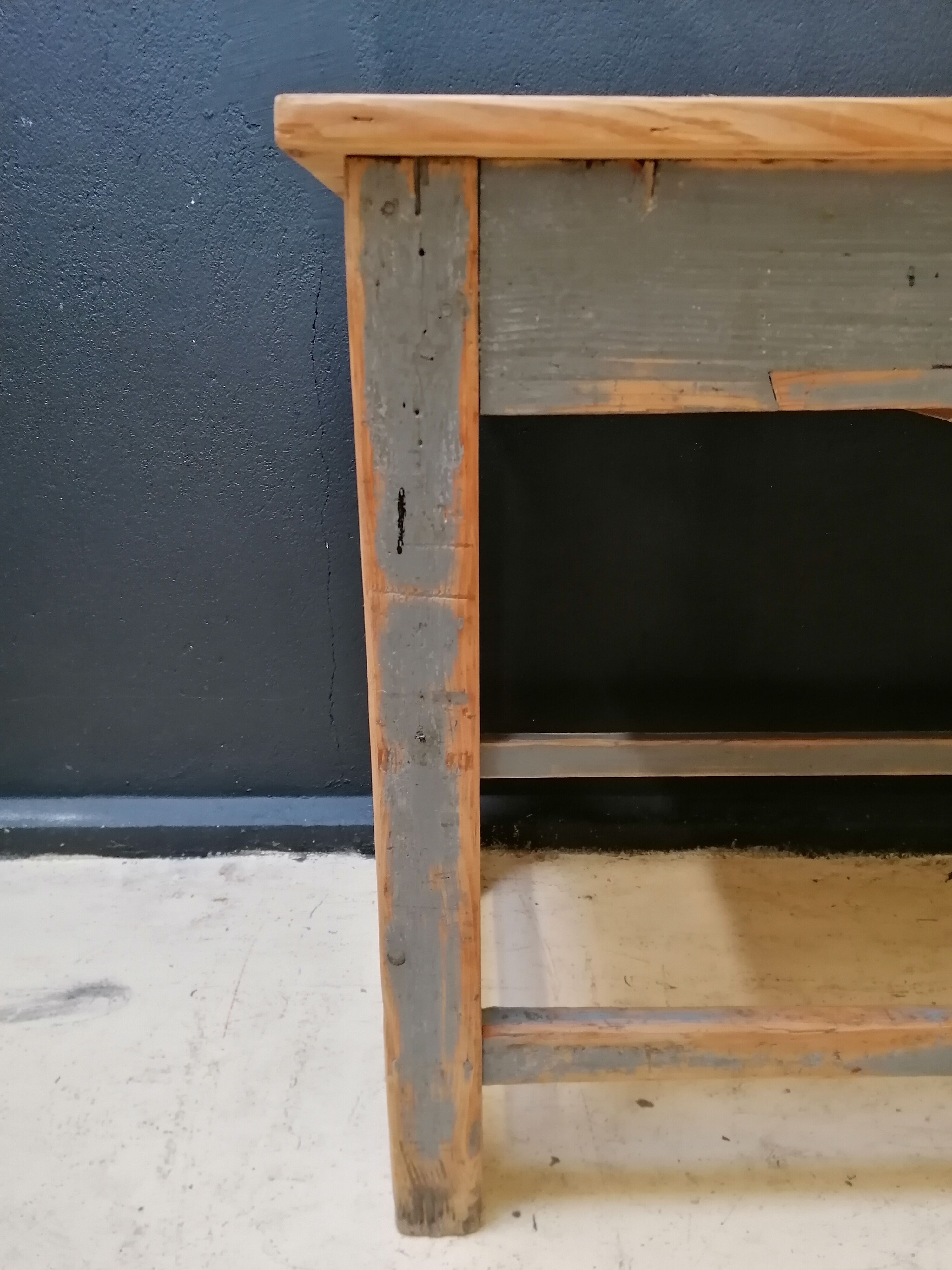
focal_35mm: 27
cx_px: 476
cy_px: 635
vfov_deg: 65.3
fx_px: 990
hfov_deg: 51.4
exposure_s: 1/50
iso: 320
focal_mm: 4.75
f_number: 1.8
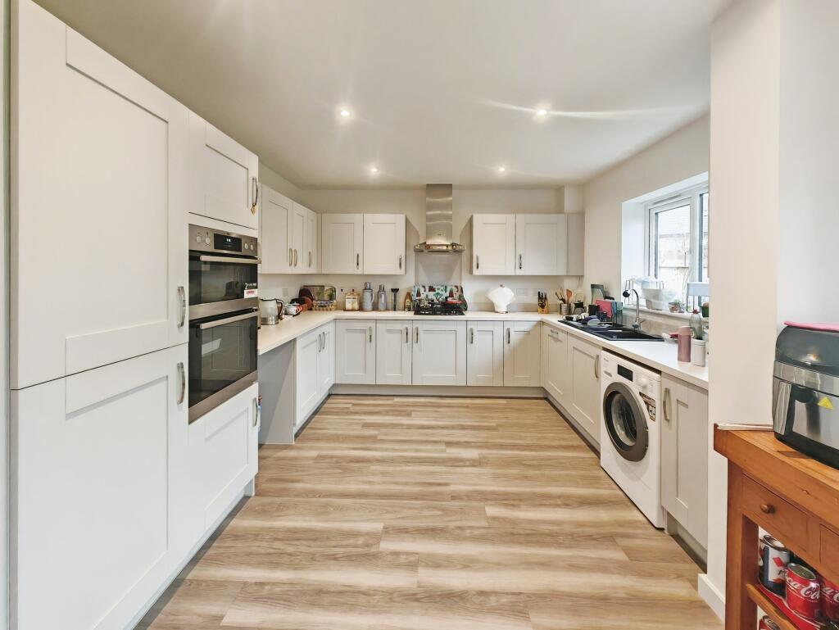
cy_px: 315
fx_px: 315
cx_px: 420
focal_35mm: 13
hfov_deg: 106.2
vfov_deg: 90.0
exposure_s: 1/50
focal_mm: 1.82
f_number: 2
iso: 400
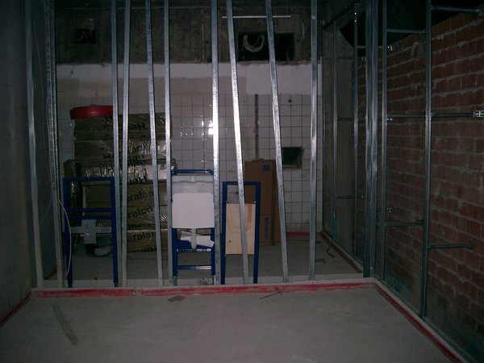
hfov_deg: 50.1
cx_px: 242
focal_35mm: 37
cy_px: 182
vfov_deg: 38.7
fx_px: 517
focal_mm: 7.6
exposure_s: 1/60
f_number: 2.6
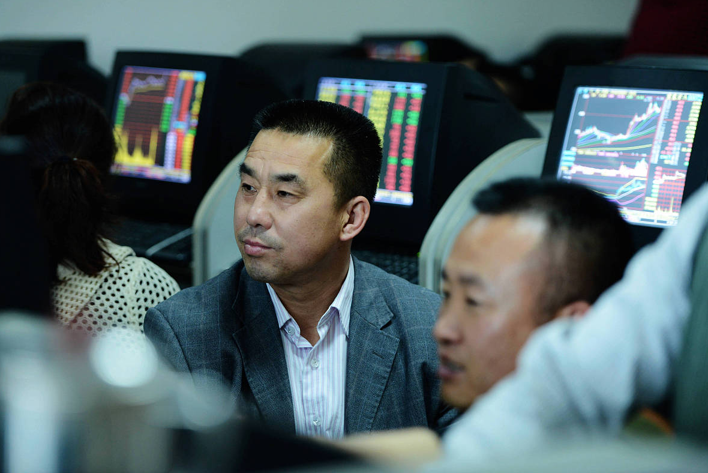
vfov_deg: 11.2
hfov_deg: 16.8
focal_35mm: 122
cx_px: 351
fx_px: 2400
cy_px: 233
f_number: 2.8
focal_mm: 120
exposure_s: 1/50
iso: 1250
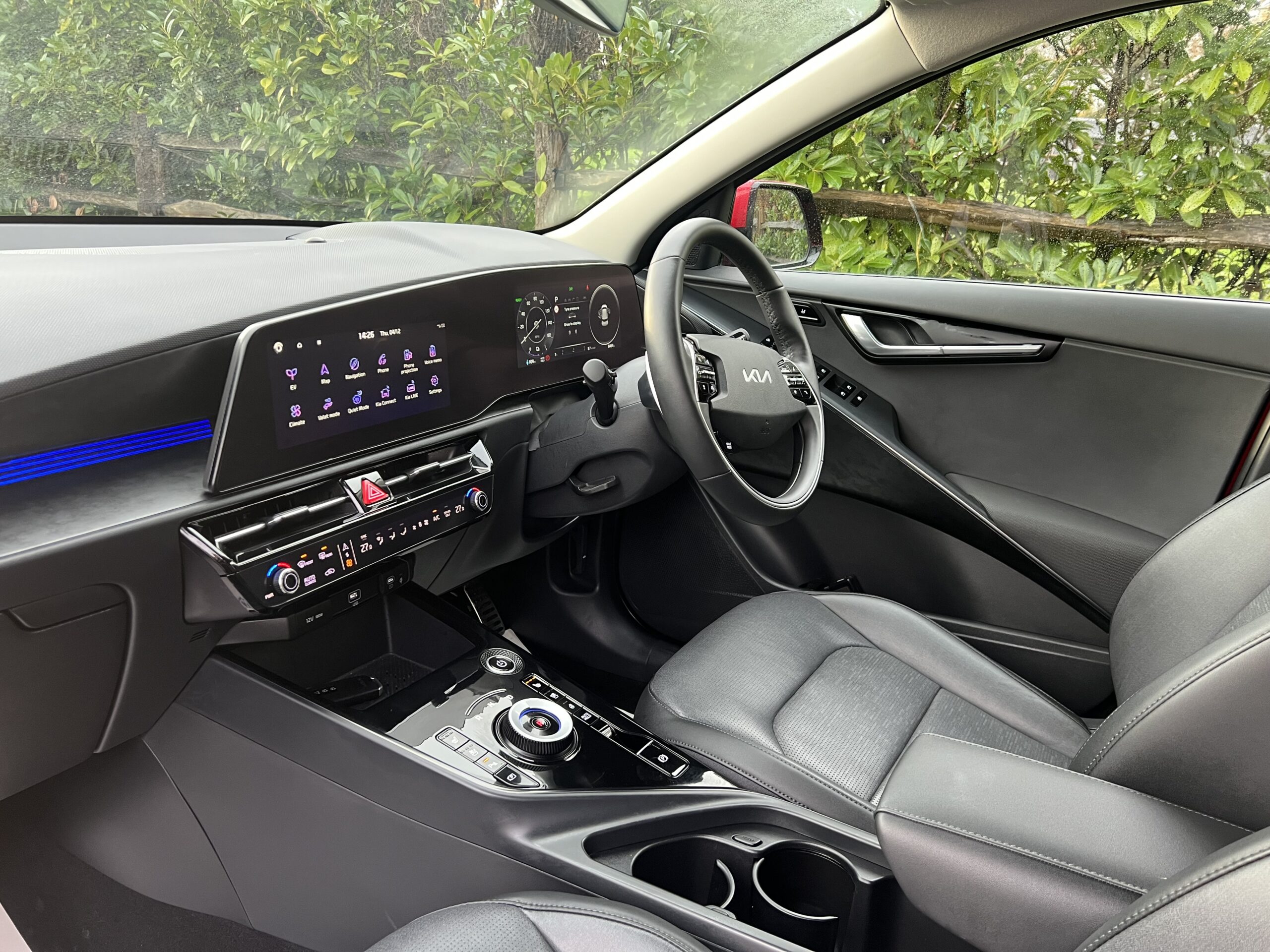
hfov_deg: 67.3
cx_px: 635
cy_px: 476
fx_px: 954
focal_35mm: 26
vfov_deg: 53.1
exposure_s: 1/60
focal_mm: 5.7
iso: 160
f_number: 1.5
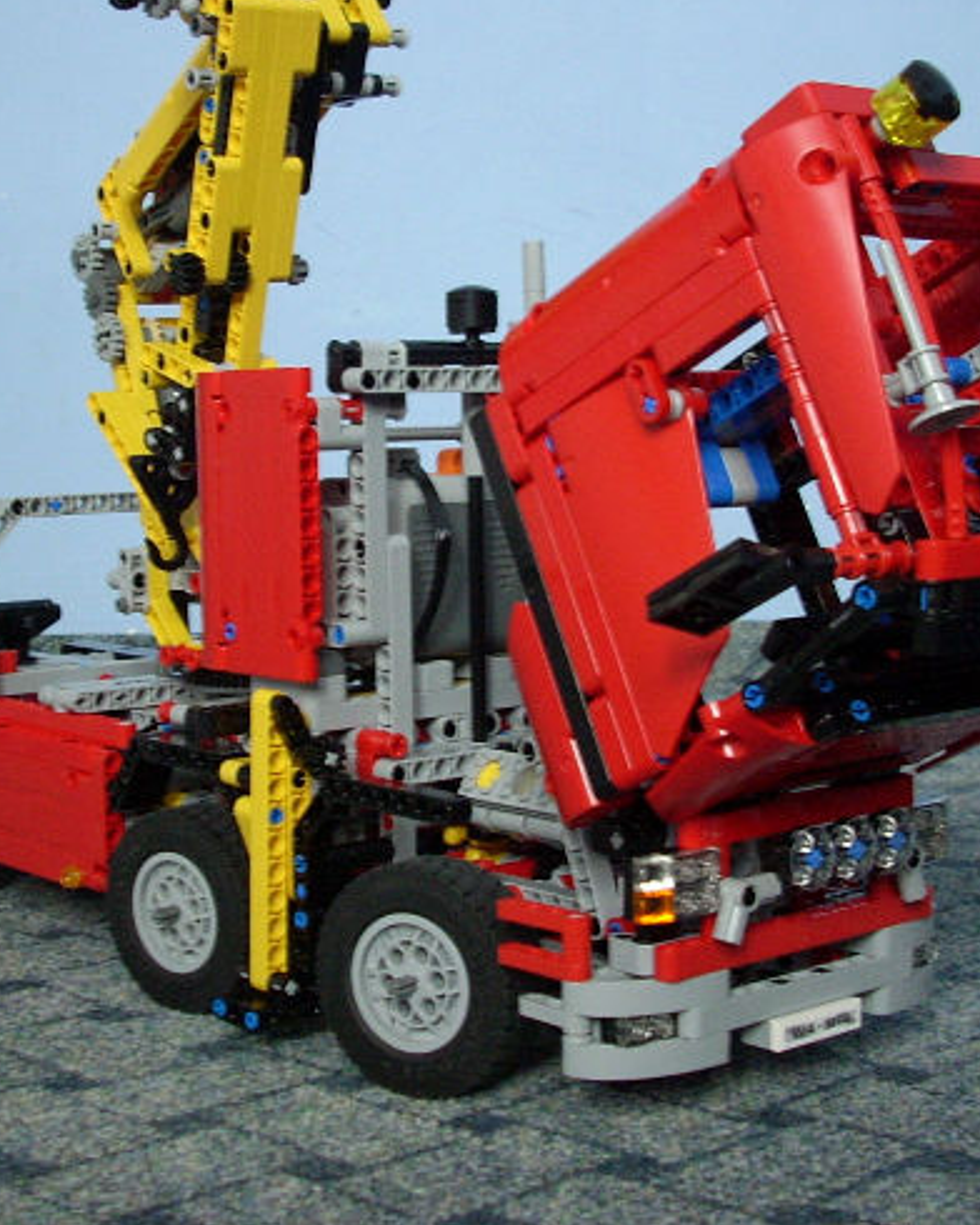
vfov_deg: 31.9
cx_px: 440
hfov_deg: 25.8
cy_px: 522
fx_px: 2139
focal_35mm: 59
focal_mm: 6.2
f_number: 2.8
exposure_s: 1/9.5
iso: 200
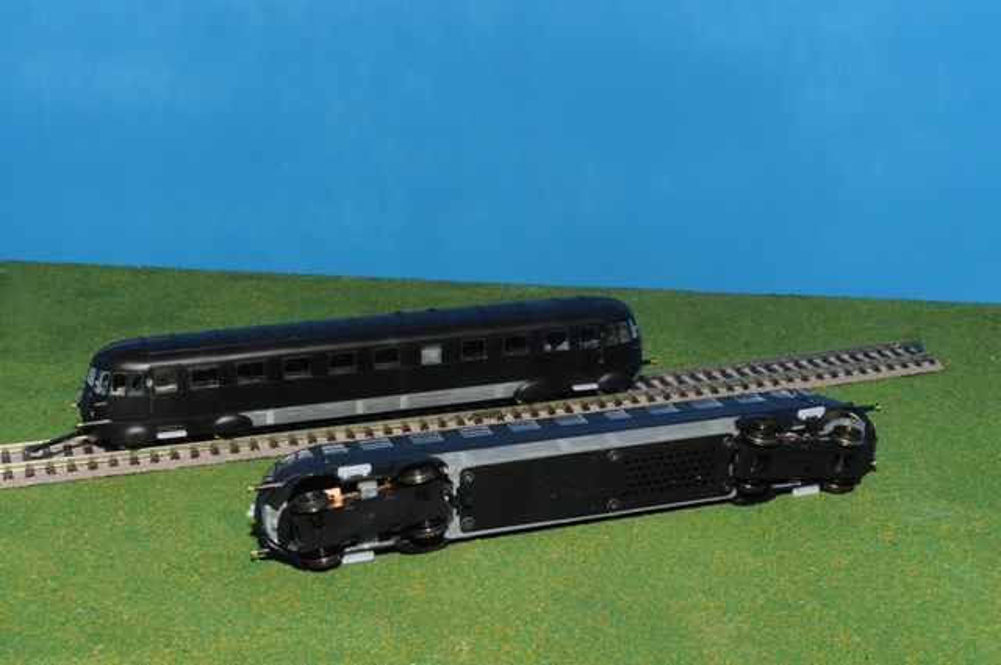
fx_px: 1458
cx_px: 500
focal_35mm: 52
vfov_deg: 25.7
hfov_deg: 37.9
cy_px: 332
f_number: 18
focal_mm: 35
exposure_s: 1/60
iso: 800
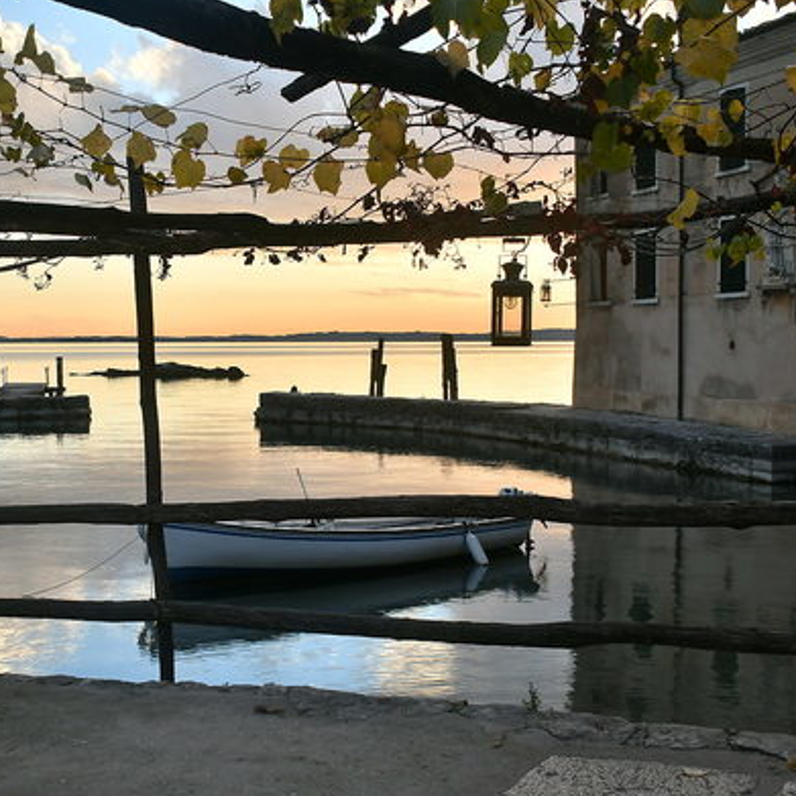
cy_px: 393
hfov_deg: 35.6
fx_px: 1223
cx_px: 242
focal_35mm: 47
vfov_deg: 36.1
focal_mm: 24
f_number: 6.3
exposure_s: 1/25
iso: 100
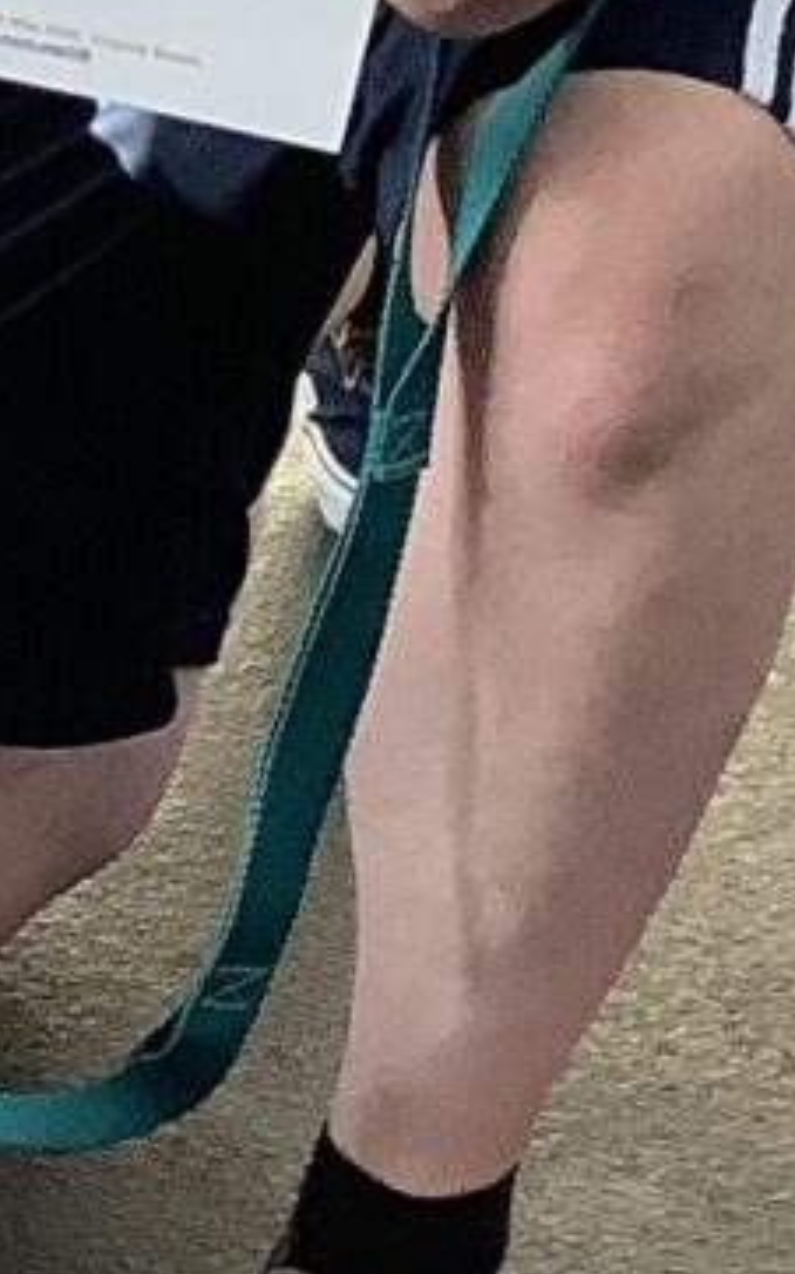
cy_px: 1193
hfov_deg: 6.8
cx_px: -742
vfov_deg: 11.2
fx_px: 6453
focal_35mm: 186
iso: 80
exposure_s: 1/60
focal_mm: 3.3
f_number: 2.4
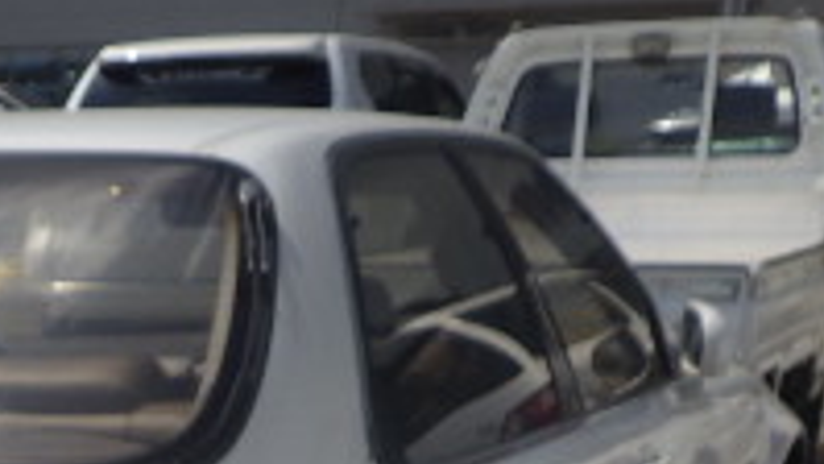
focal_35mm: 98
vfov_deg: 11.6
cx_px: -224
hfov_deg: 20.1
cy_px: 775
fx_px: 2142
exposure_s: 1/2000
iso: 125
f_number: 4.2
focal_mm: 5
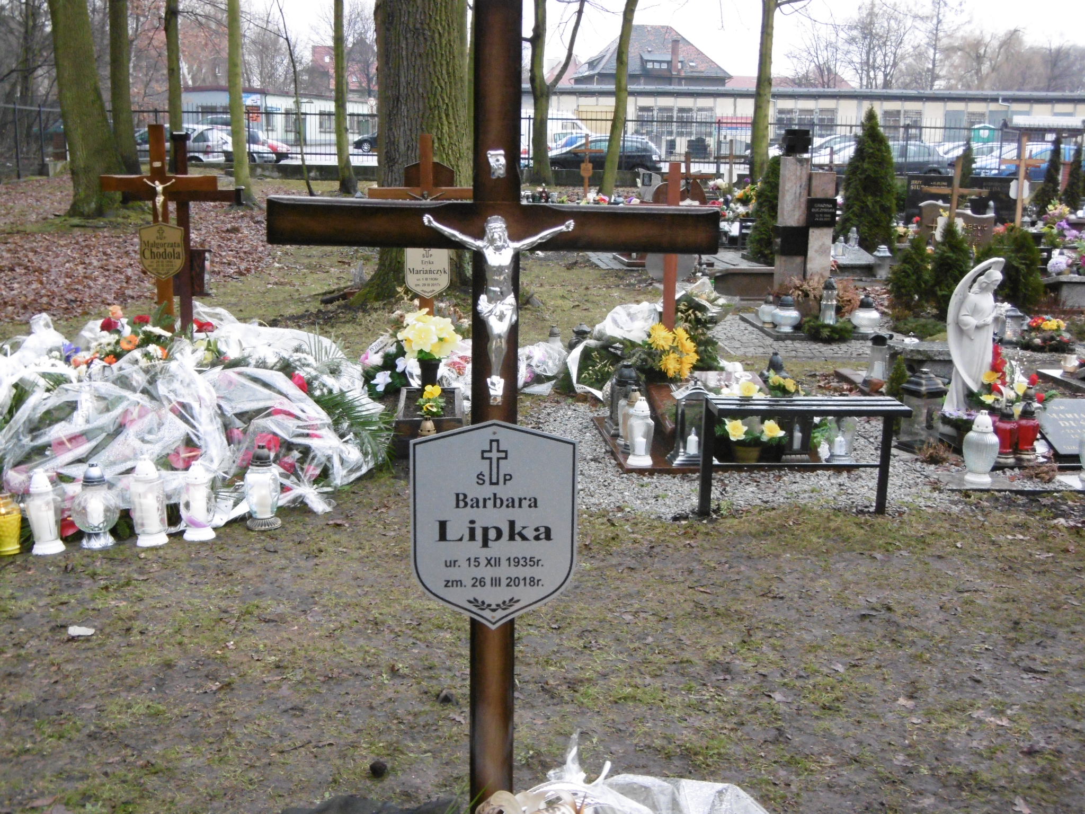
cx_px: 542
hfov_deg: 43.9
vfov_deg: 33.6
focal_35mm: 43
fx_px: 1348
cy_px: 407
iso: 400
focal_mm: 7.7
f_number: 3.8
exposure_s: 1/60
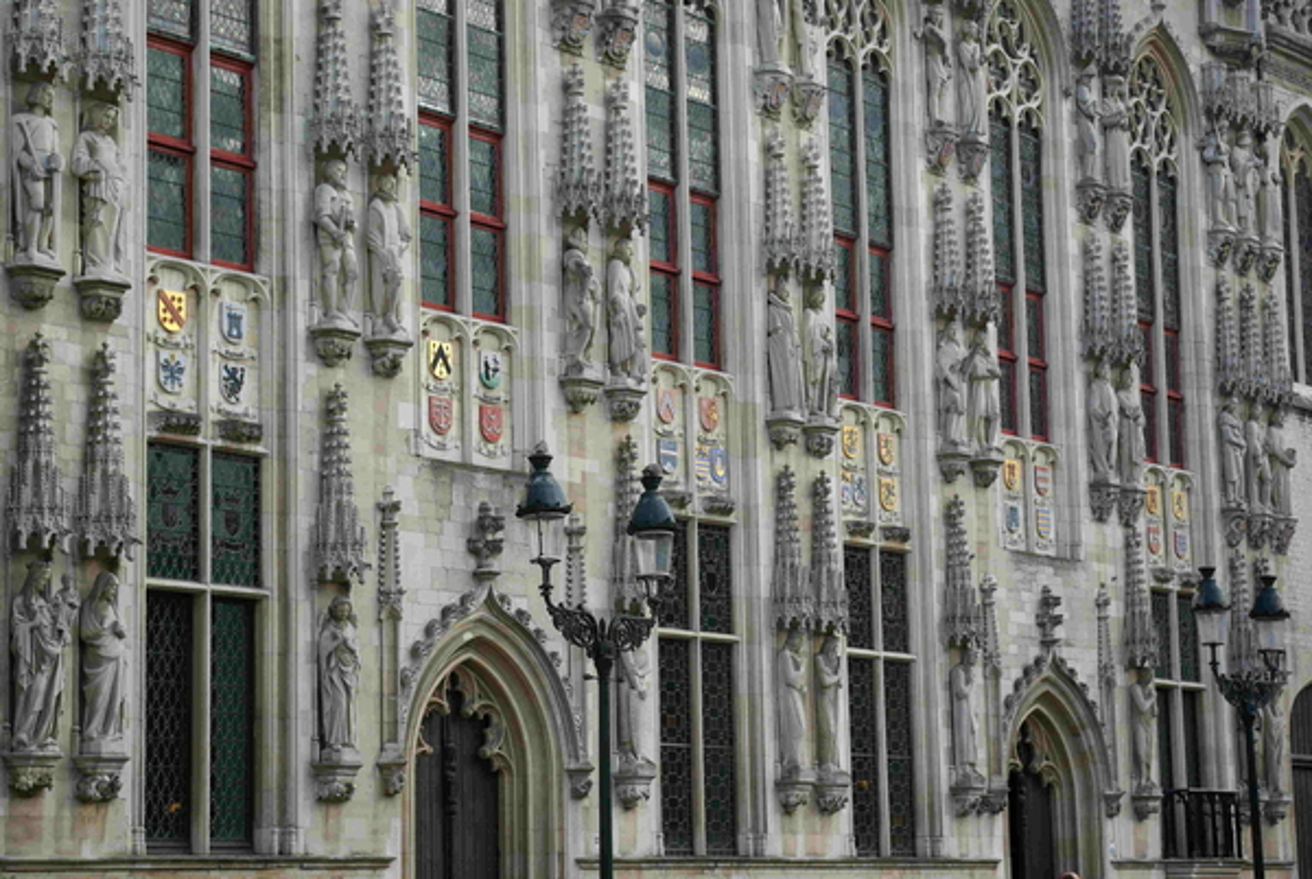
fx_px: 3011
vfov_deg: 16.6
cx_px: 656
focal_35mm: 82
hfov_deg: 24.6
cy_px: 440
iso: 100
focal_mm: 55
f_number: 6.7
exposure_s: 1/125
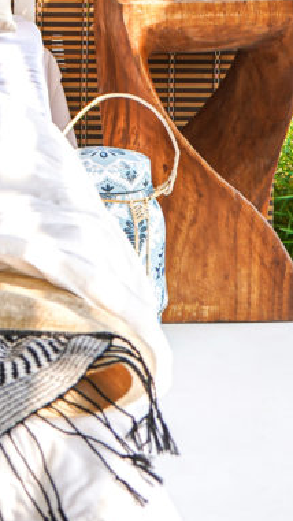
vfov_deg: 16.3
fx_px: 1798
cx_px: -177
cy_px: 57
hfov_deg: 9.0
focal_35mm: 130
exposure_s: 1/100
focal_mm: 41
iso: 100
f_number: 7.1
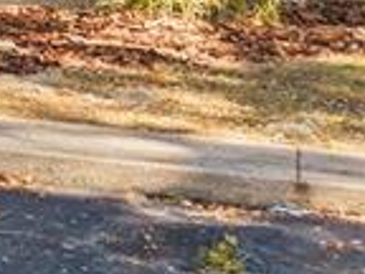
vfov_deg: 8.3
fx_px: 1803
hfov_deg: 8.6
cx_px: -890
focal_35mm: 171
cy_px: -244
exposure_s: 1/1250
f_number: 1.8
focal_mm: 8.67
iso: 290
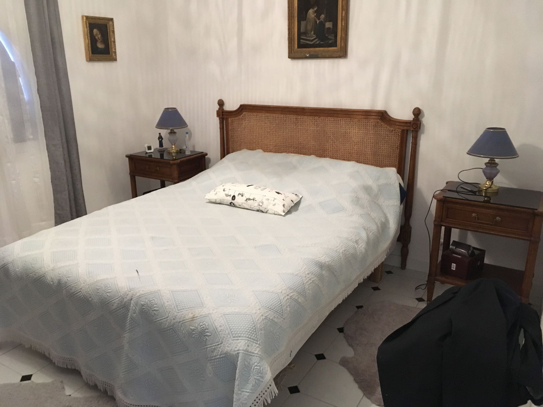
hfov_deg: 61.7
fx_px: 455
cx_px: 272
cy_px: 204
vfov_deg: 48.2
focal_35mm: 29
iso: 200
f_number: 2.2
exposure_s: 1/25
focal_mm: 4.15
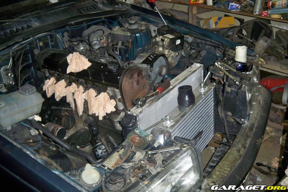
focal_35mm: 37
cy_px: 96
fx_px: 296
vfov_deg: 36.0
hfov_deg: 51.9
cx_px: 144
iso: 200
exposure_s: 1/30
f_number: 3.1
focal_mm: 7.9
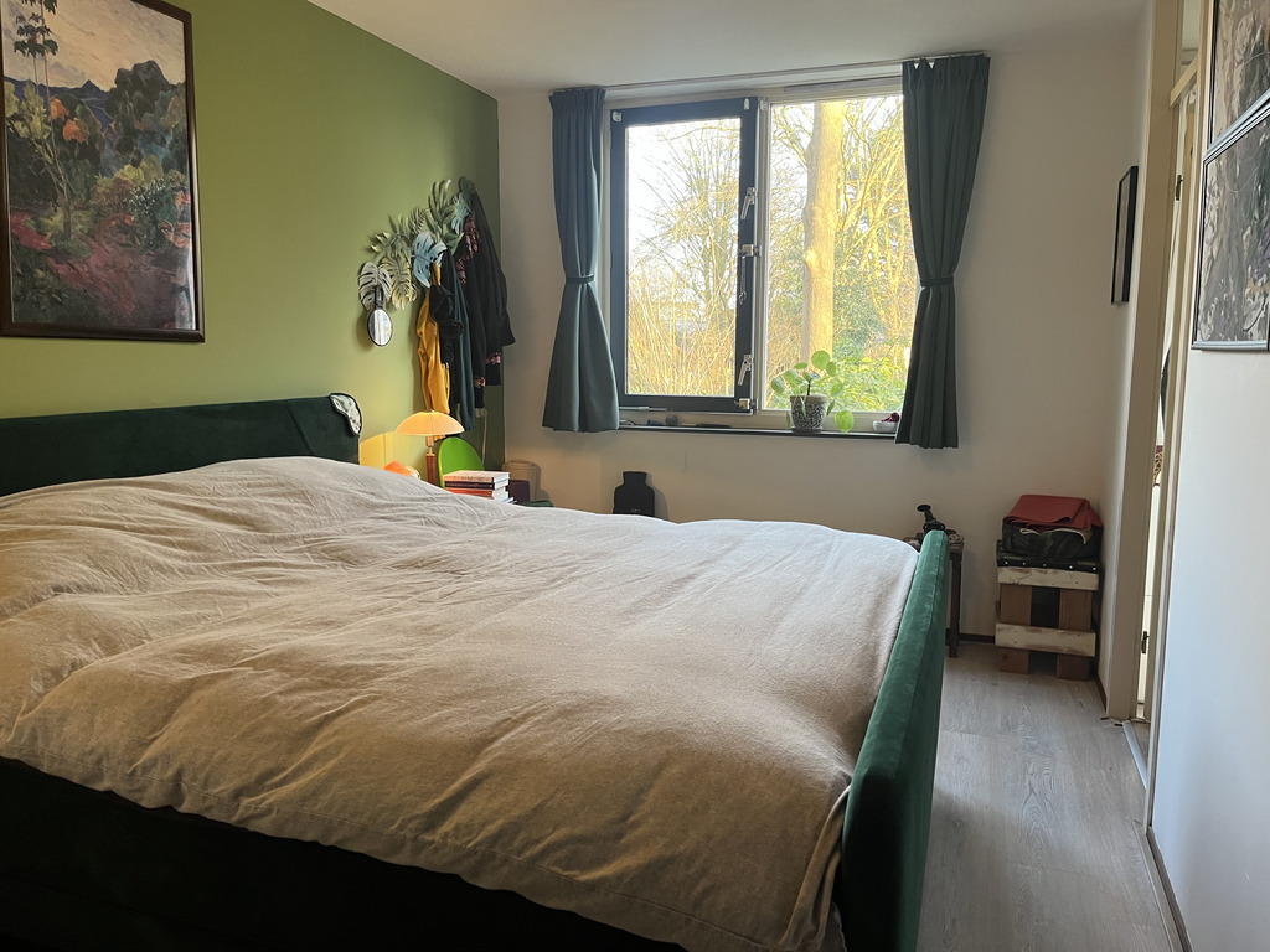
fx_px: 954
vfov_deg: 53.1
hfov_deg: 67.3
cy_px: 476
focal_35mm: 26
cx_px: 635
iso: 80
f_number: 1.6
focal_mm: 5.1
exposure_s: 1/50
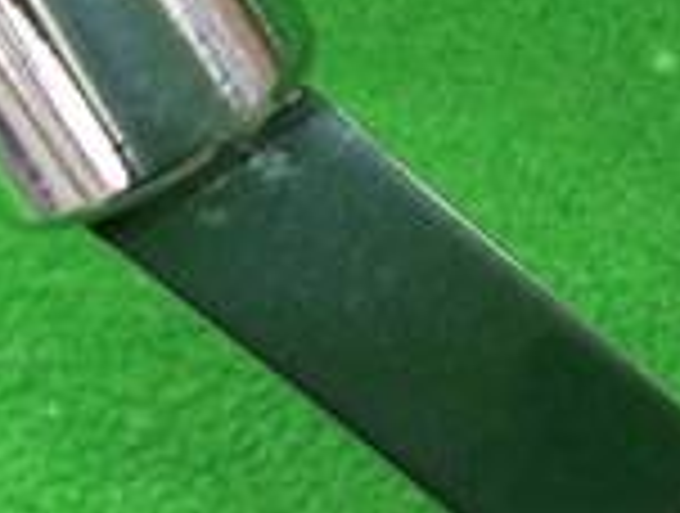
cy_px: 374
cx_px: 410
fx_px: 2580
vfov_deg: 11.3
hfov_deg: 15.0
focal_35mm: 131
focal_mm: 3.3
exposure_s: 1/30
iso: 200
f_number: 2.4
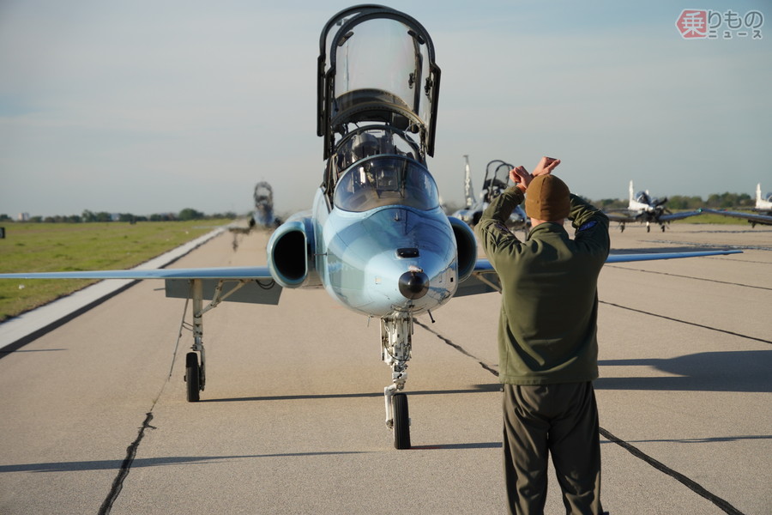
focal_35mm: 114
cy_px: 258
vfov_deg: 12.0
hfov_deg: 17.9
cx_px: 386
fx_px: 2444
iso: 200
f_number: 5.6
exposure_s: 1/1000
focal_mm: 76
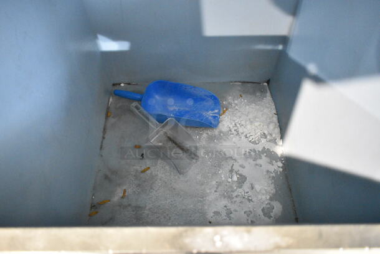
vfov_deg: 48.0
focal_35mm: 27
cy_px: 127
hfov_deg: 67.3
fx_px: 285
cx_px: 190
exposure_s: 1/30
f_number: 3.5
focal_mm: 18
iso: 7200
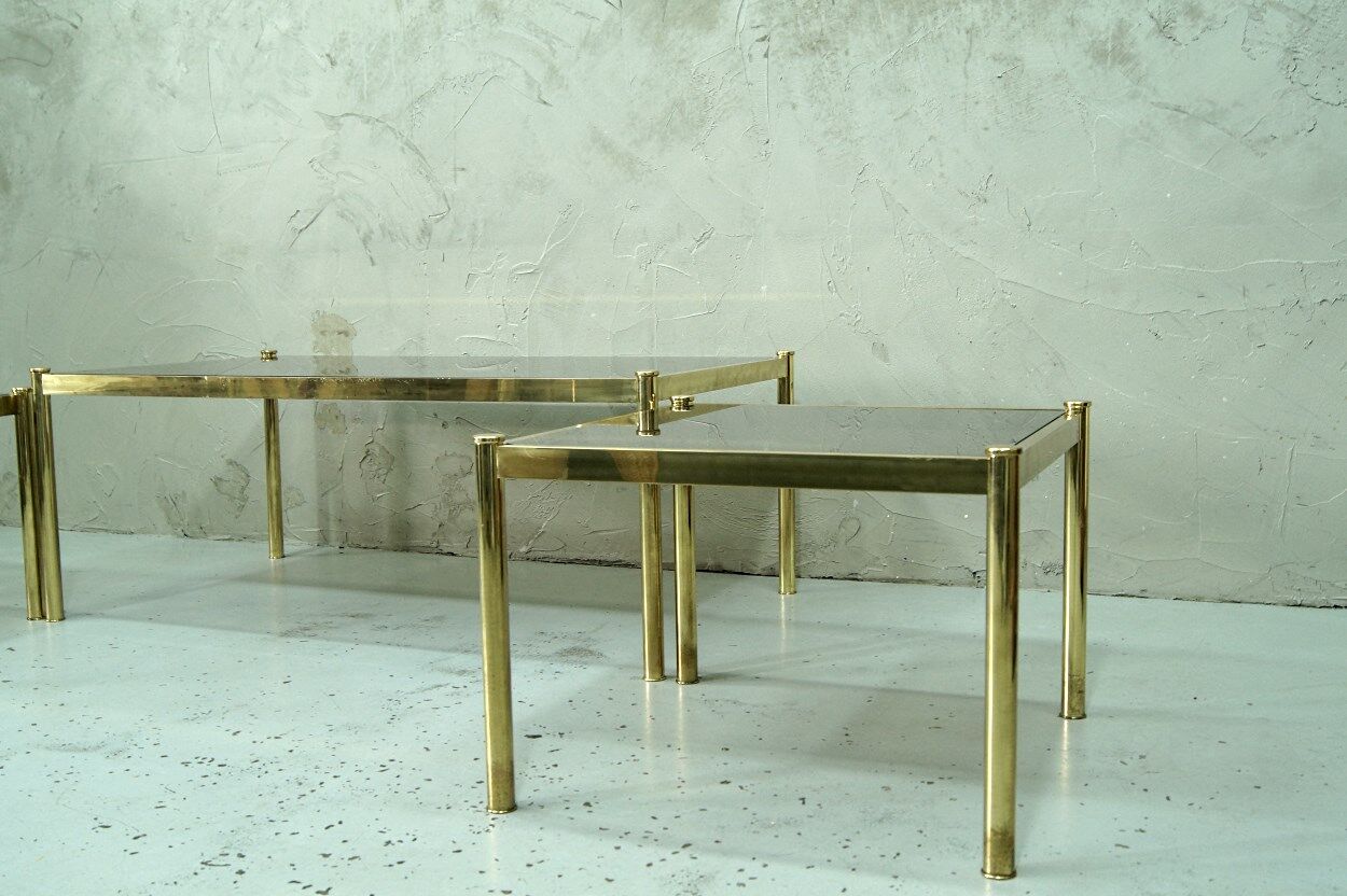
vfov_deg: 36.8
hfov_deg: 53.2
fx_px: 1346
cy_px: 448
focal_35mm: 36
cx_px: 674
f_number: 6.3
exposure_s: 1/15
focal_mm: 24
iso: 400
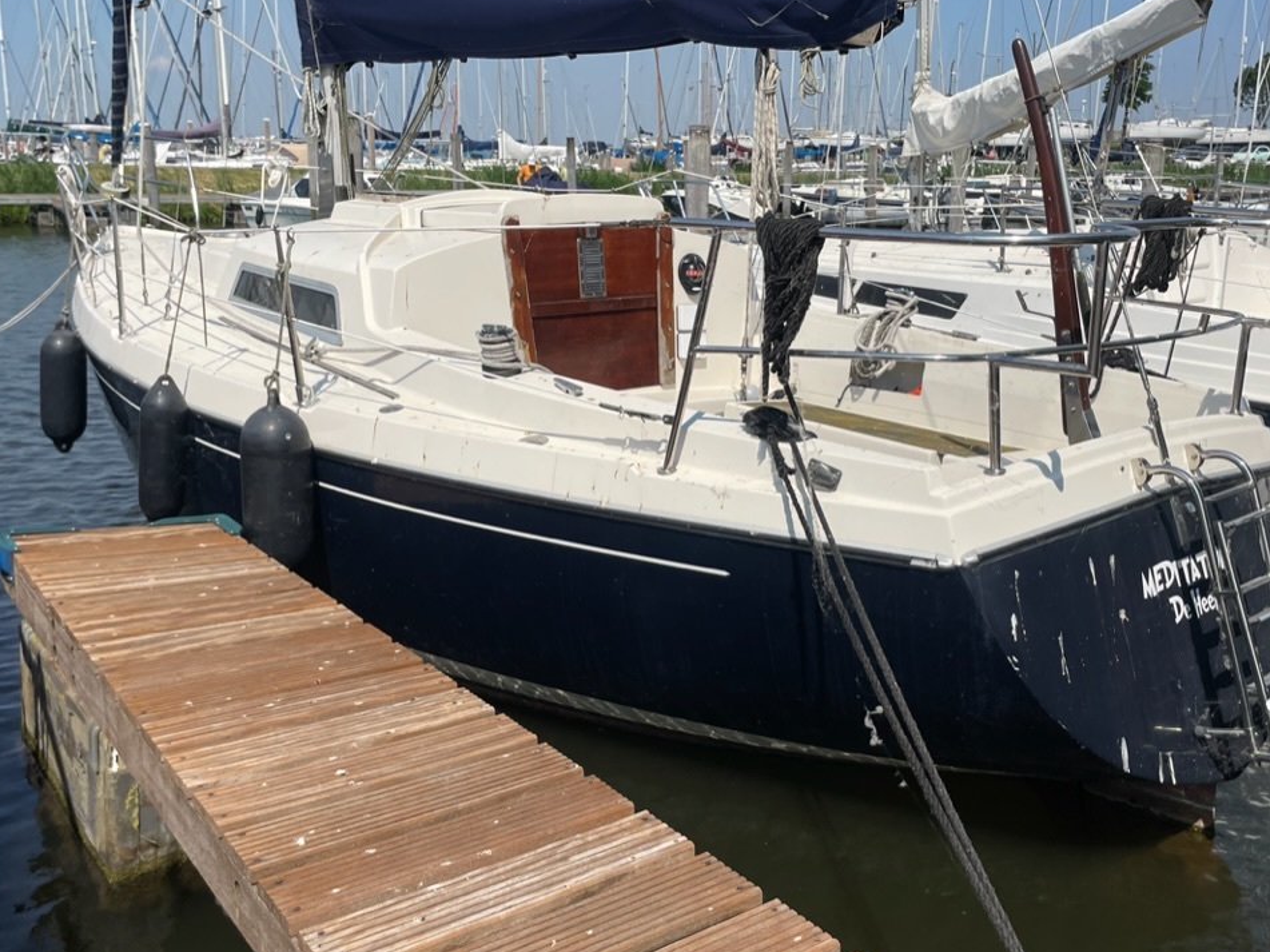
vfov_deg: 40.7
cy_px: 479
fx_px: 1284
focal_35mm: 35
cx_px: 673
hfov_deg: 52.6
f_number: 1.6
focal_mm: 4.2
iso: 32
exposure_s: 1/7813
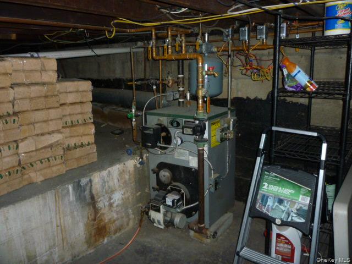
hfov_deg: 61.7
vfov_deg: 48.2
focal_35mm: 29
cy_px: 132
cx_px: 176
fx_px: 295
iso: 200
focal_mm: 5.2
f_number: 3.3
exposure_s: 1/125
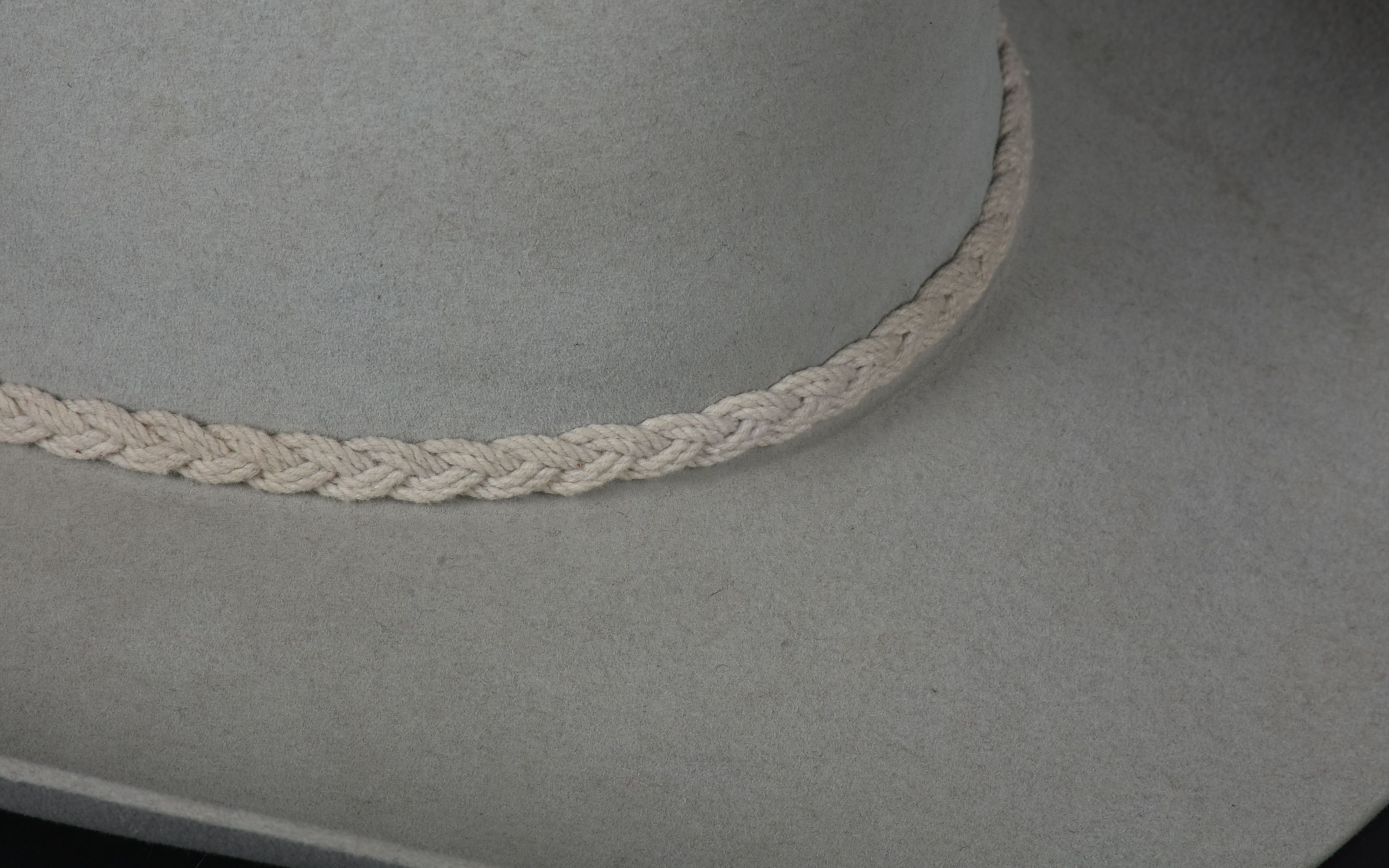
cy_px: 413
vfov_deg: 6.1
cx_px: 695
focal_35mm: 215
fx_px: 8139
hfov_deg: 9.8
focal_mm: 140
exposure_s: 1/125
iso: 200
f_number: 20
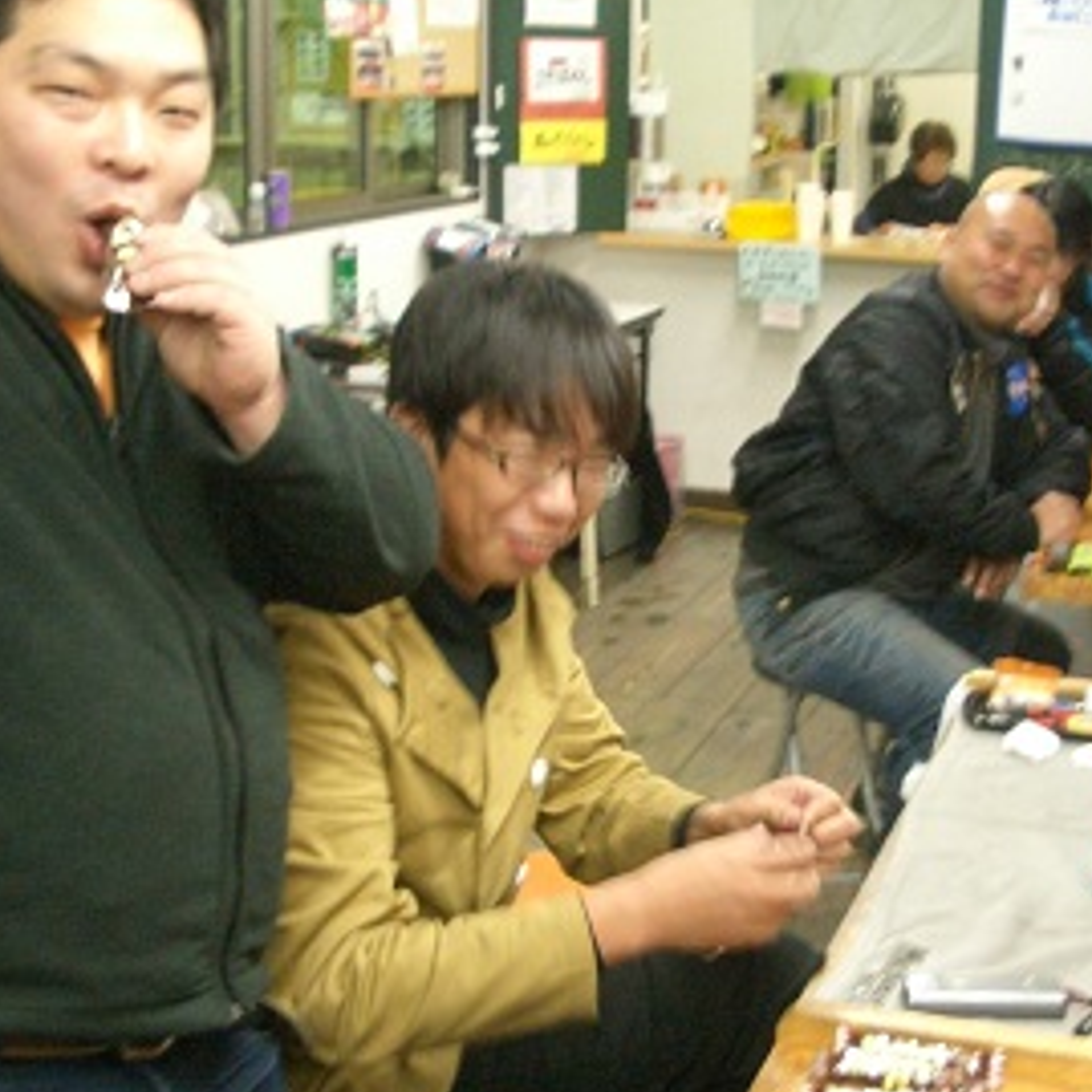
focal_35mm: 56
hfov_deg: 30.5
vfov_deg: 30.5
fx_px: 1999
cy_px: 599
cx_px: 505
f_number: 2.6
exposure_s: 1/15
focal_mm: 5.8
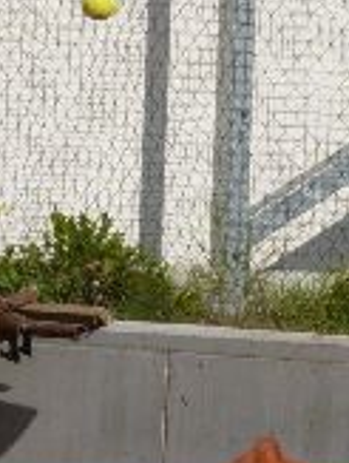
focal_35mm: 672
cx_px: 221
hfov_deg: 2.2
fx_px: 8998
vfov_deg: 2.9
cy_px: 758
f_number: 7.1
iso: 100
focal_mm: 30
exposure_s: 1/500
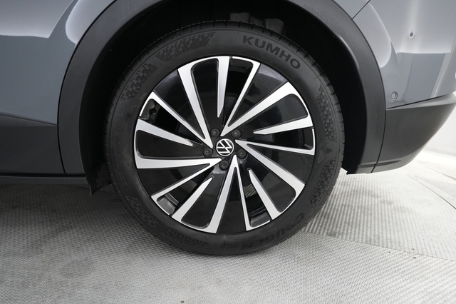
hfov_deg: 69.4
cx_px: 228
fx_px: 329
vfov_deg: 49.5
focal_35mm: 26
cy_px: 152
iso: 4000
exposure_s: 1/160
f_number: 2.8
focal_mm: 26
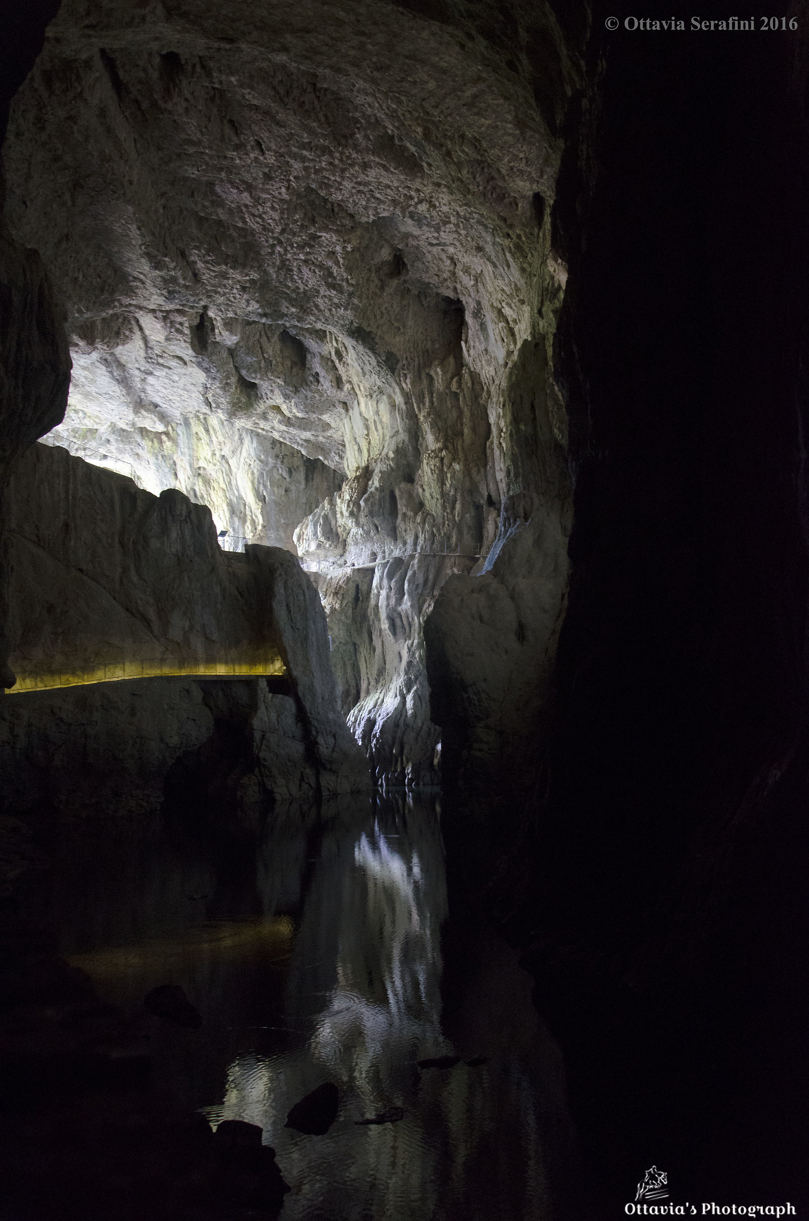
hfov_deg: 47.7
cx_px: 404
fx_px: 914
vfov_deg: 67.5
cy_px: 610
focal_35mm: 27
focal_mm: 18
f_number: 3.5
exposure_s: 1/20
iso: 2000
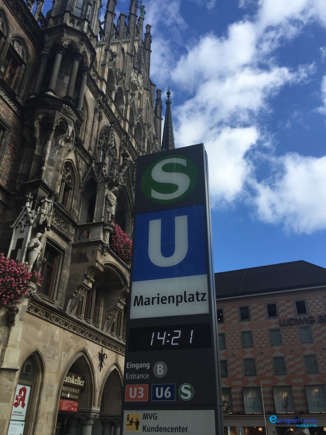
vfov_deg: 61.7
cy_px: 218
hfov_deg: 48.2
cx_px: 163
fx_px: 364
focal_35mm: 29
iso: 32
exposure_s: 1/1582
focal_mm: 4.15
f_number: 2.2
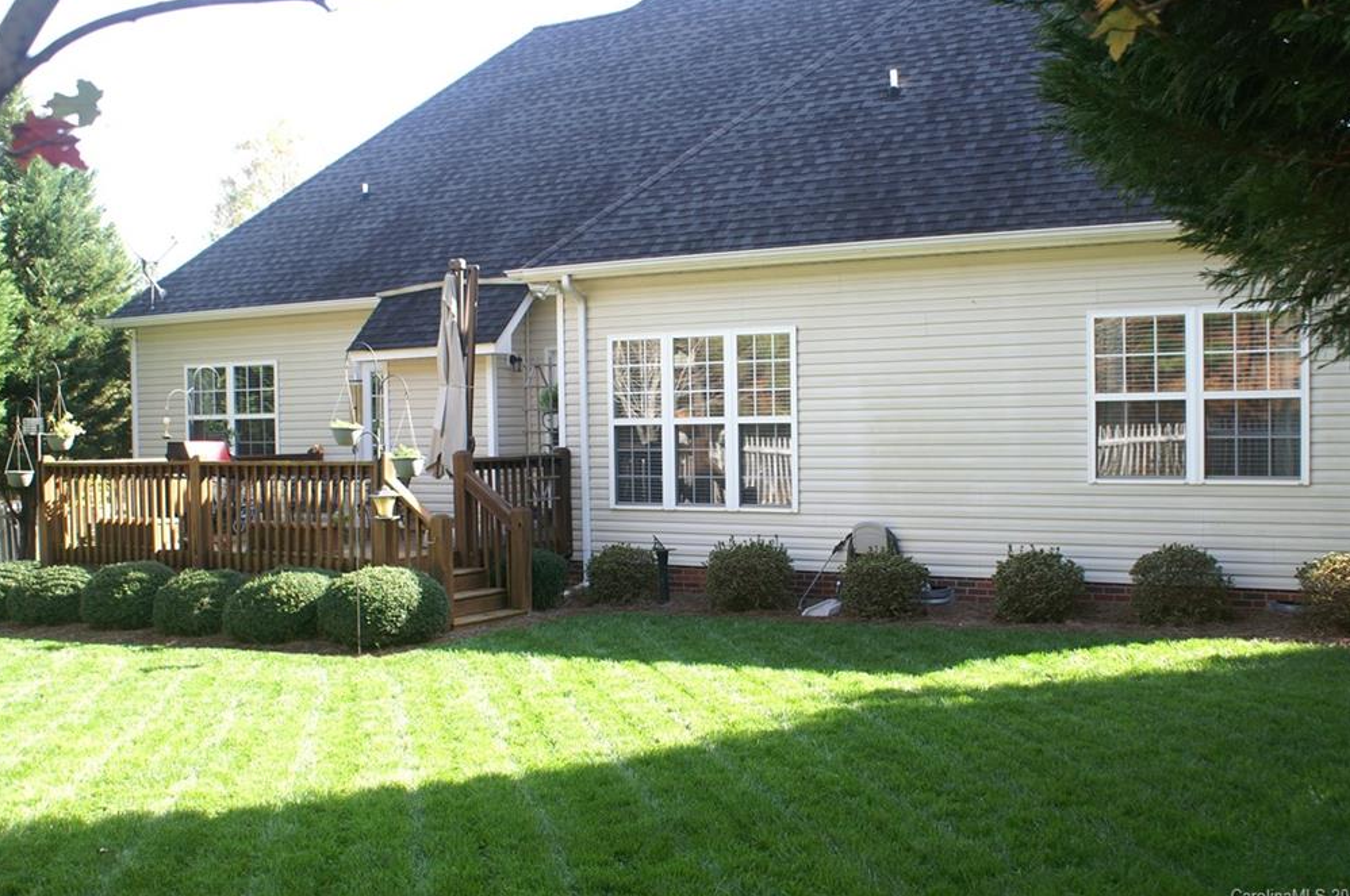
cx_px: 684
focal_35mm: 40
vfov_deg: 33.3
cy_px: 449
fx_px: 1498
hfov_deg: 48.5
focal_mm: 26
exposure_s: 1/60
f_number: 5.6
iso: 100
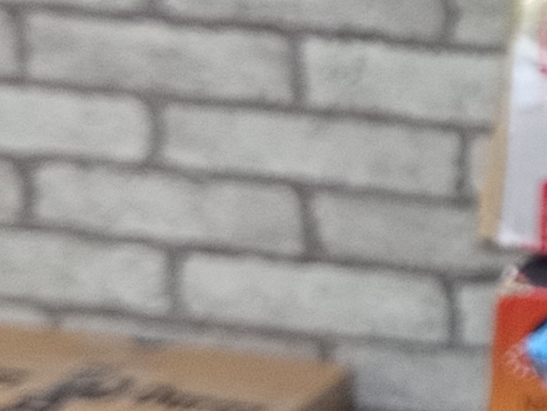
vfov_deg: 9.5
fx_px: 2451
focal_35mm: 155
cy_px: -27
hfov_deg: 11.4
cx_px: 1132
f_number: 1.7
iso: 1047
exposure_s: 1/33.3
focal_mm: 5.24
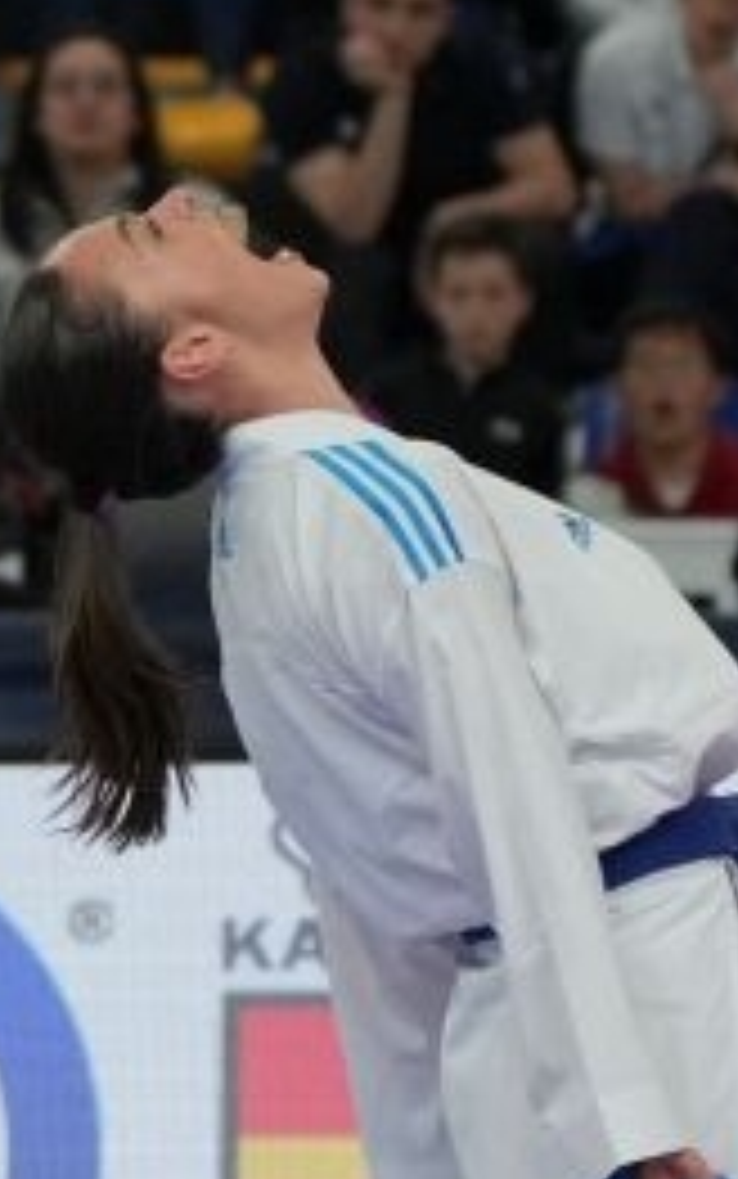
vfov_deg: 3.7
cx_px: -32
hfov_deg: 2.3
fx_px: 18451
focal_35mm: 574
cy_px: 806
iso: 1600
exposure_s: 1/1000
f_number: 2.8
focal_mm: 82
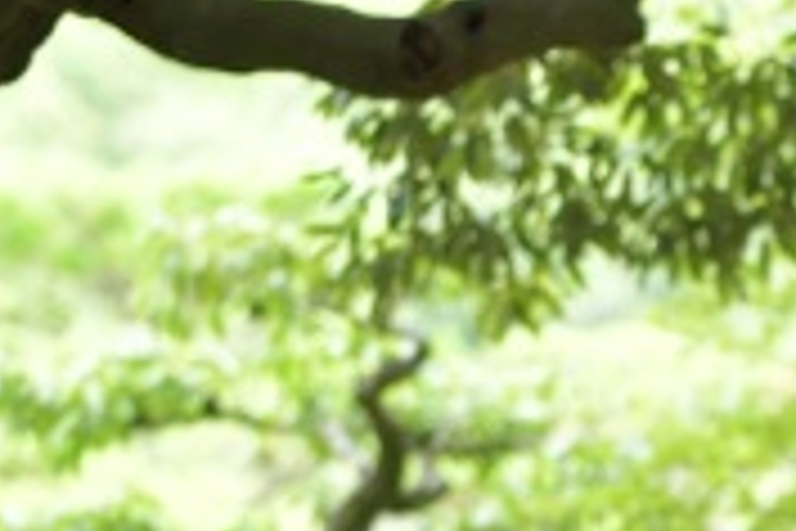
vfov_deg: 2.9
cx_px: 1430
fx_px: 10480
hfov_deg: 4.3
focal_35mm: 474
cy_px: 1118
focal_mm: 105
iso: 200
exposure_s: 1/200
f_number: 2
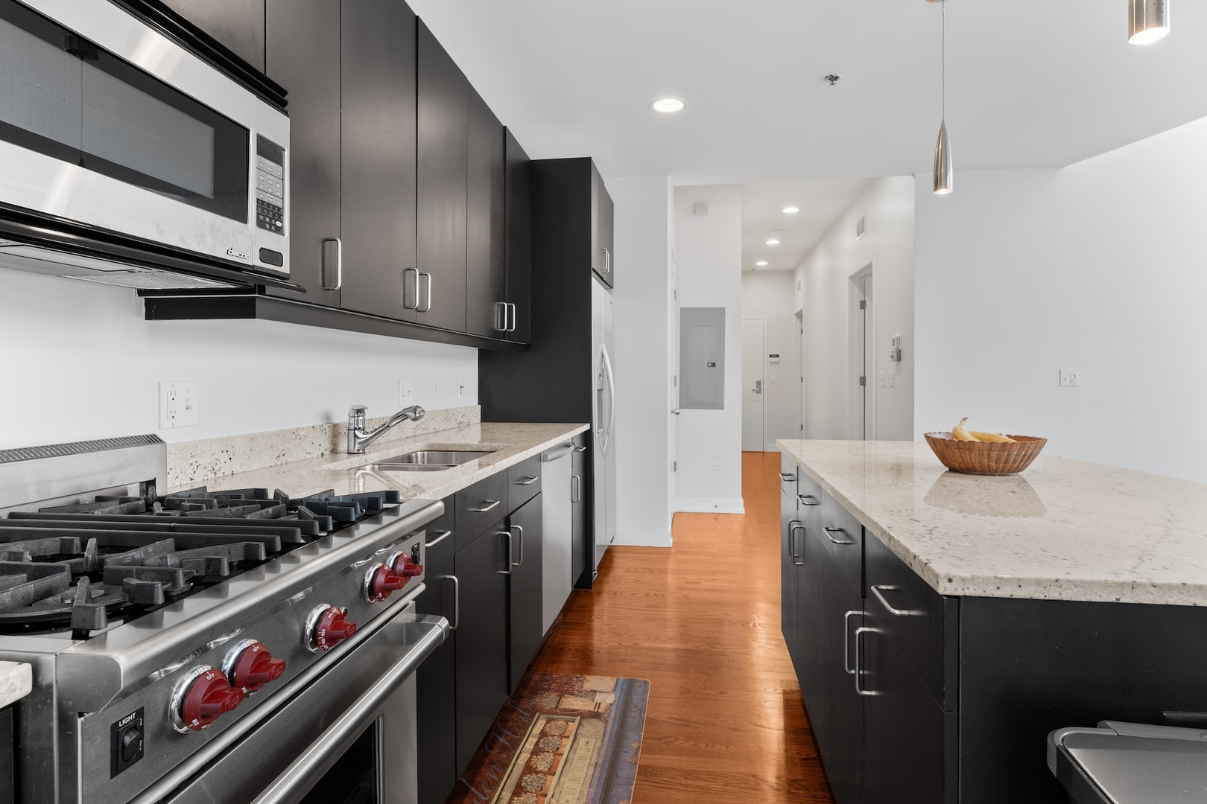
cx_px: 604
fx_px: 603
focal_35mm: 18
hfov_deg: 90.0
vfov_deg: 67.4
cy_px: 402
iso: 320
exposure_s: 1/1.25
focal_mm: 12
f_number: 9
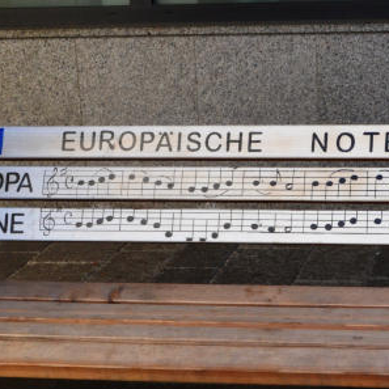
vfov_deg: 18.1
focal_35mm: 96
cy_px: 192
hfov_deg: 17.9
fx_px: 1221
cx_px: 321
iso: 400
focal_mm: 28
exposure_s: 1/80
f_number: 16
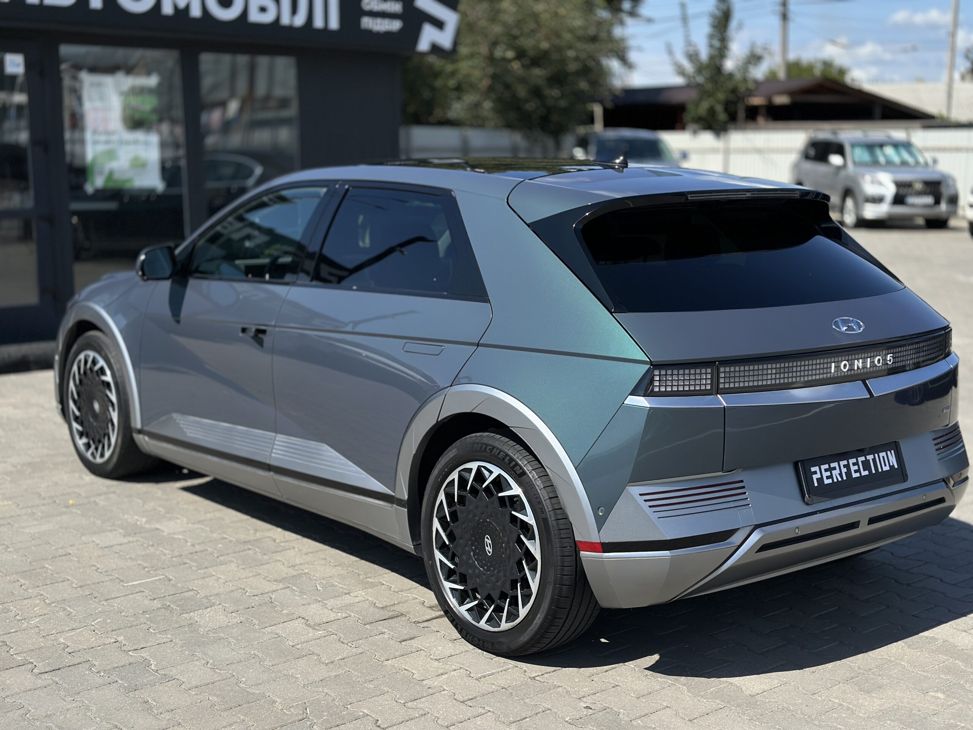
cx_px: 486
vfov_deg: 30.3
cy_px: 365
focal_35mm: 48
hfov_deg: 39.7
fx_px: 1349
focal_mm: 6.86
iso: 100
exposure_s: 1/6623
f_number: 1.78
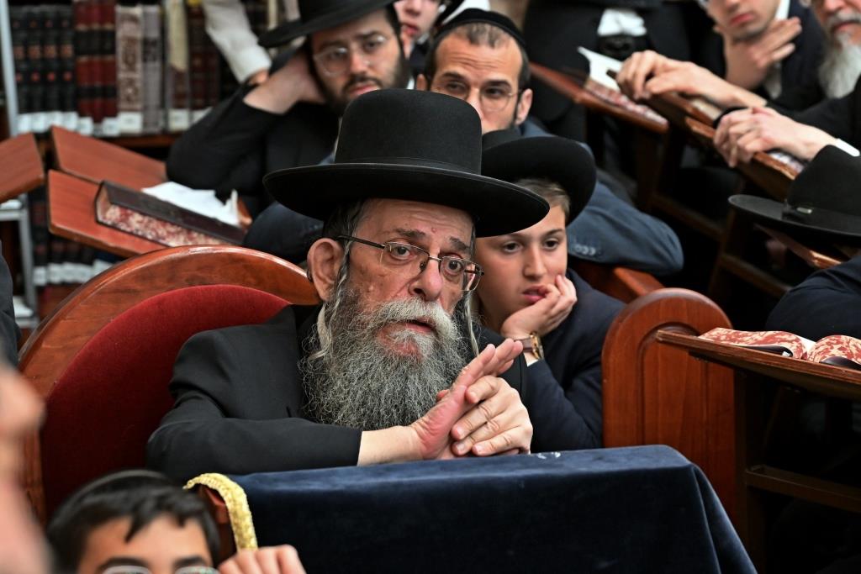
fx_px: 3038
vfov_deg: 10.8
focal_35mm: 127
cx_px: 430
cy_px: 287
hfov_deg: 16.1
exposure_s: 1/160
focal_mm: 85
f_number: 4
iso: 1000
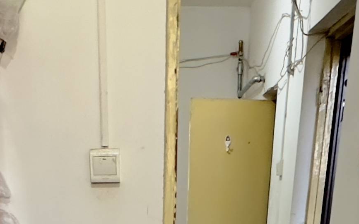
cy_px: 545
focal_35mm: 69
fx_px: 675
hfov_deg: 29.7
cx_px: 152
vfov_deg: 13.5
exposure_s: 1/50
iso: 250
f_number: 2.2
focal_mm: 2.22
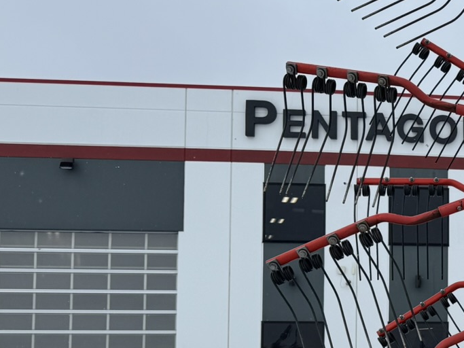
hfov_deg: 22.6
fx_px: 965
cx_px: 678
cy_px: 320
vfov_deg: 20.0
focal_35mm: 72
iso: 80
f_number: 1.78
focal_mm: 6.76
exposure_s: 1/2331
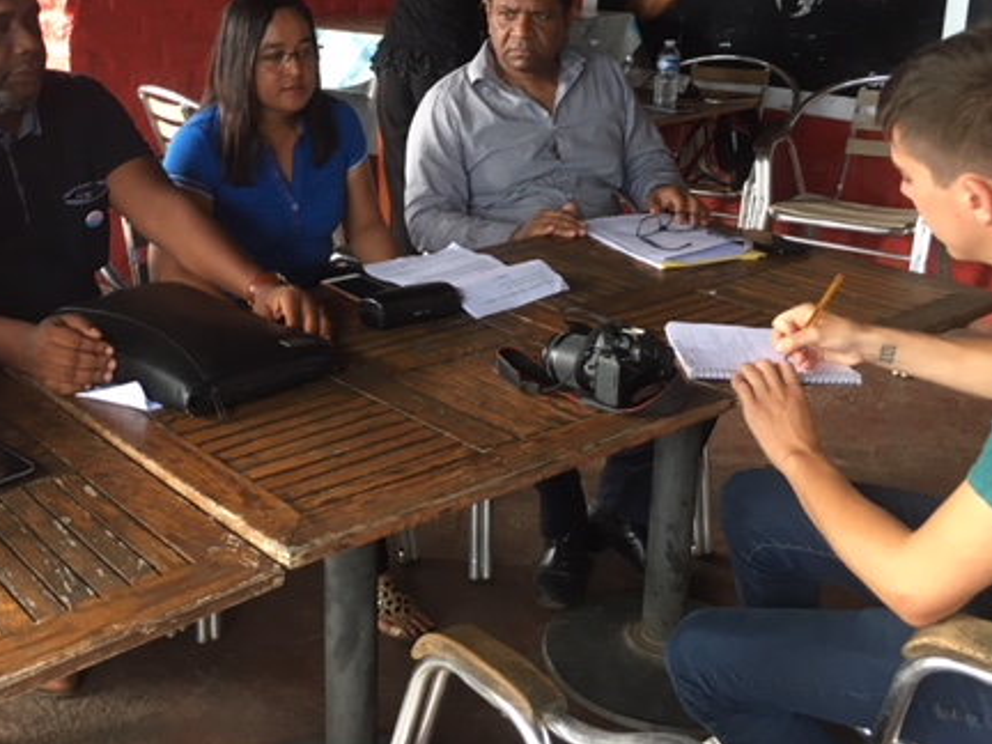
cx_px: 331
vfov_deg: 33.3
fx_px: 1232
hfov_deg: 43.2
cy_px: 255
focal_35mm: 43
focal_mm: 4.15
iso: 64
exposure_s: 1/33
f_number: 2.2
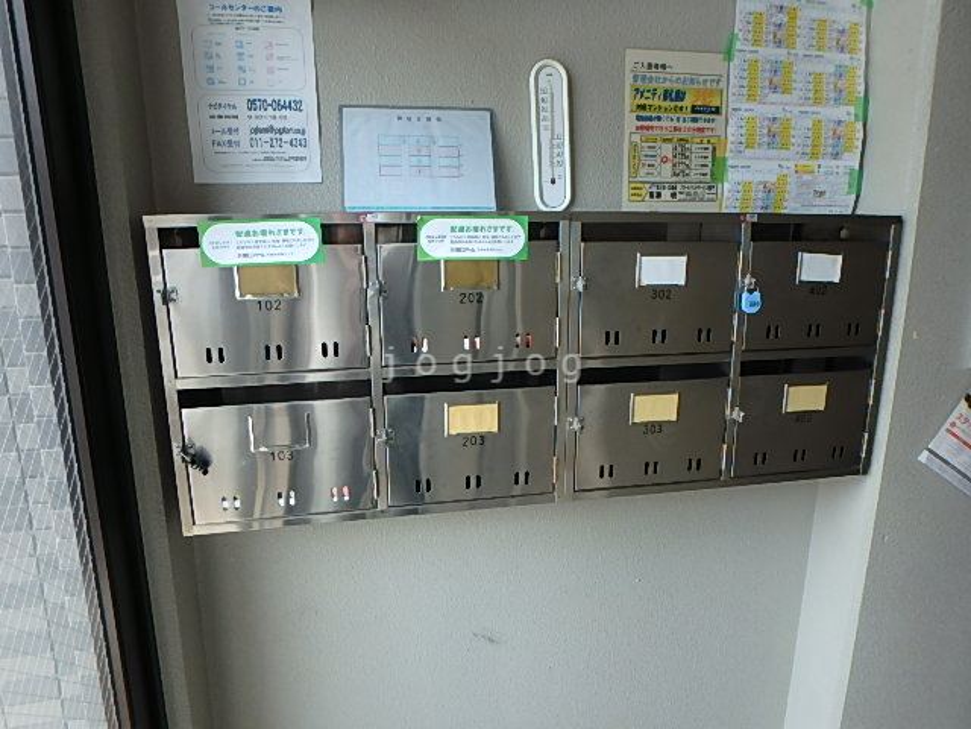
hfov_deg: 79.0
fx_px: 589
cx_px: 486
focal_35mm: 21
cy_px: 364
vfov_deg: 63.4
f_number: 3.5
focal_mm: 3.7
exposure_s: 1/80
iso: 125
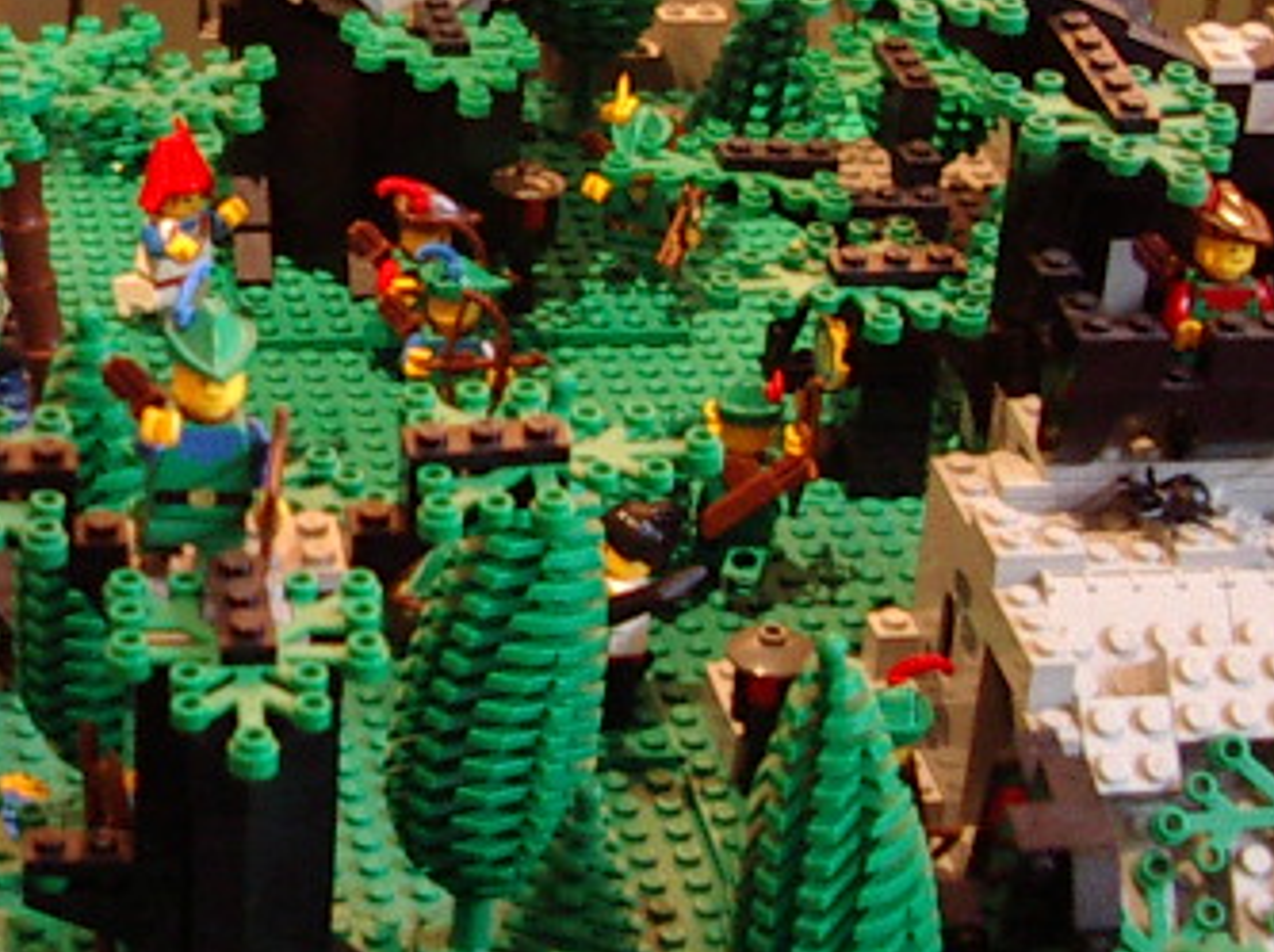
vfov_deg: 12.5
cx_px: -187
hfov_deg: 16.3
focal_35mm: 117
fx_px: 4301
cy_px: 76
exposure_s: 1/5
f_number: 2.6
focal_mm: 5.8
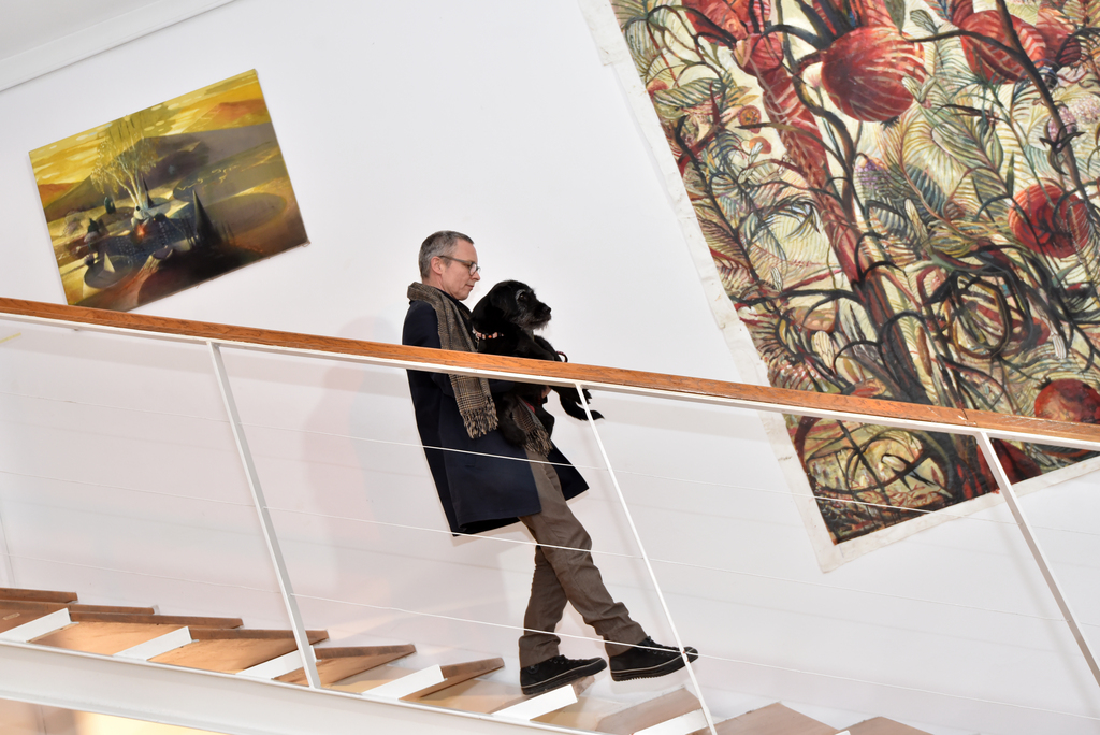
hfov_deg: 54.4
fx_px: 1070
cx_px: 550
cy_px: 368
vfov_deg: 37.9
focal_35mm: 35
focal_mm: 35
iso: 1250
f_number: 5
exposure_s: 1/100
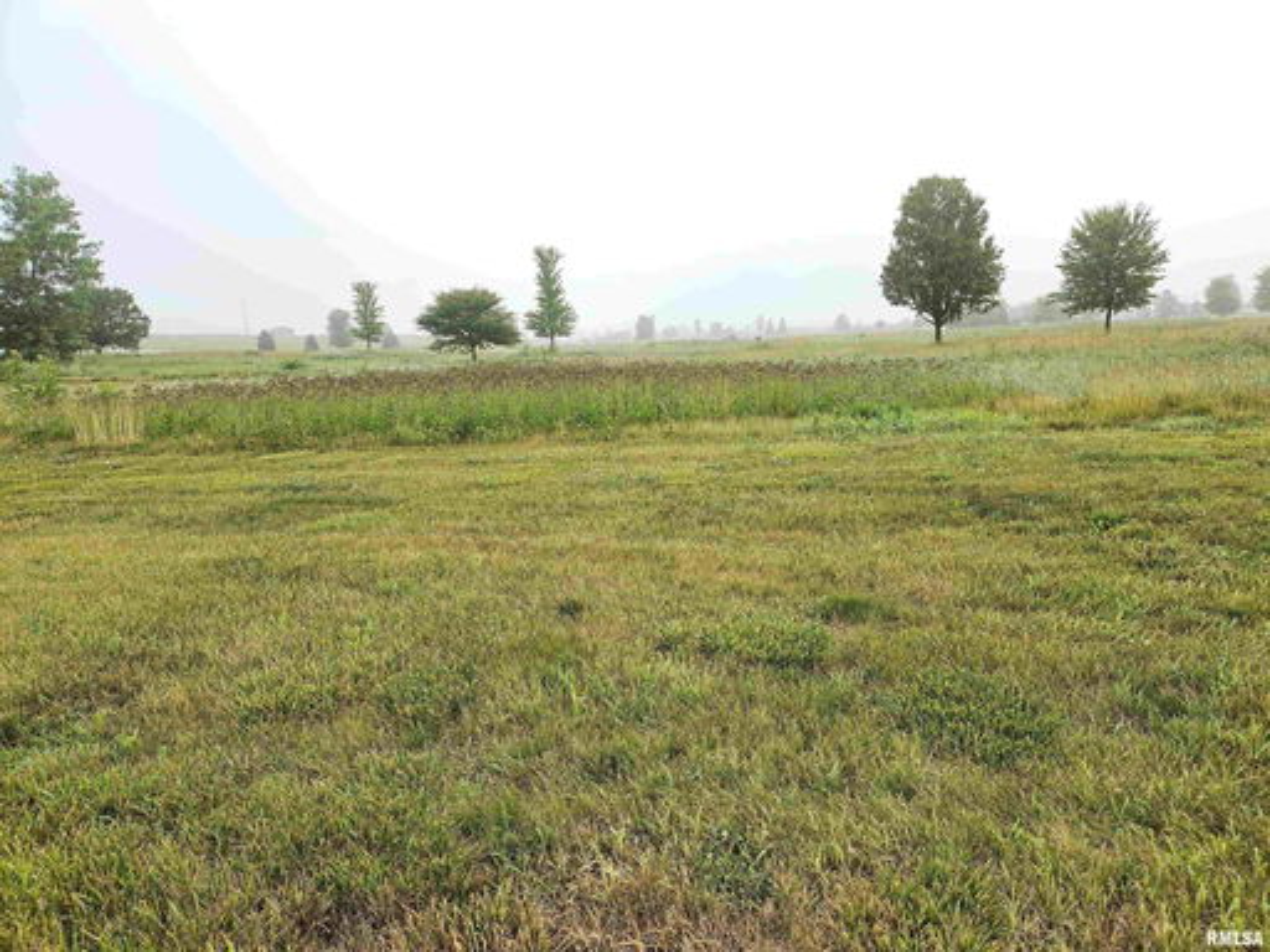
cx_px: 635
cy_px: 476
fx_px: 844
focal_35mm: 23
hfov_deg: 73.9
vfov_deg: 58.9
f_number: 1.8
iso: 25
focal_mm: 5.4
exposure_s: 1/245
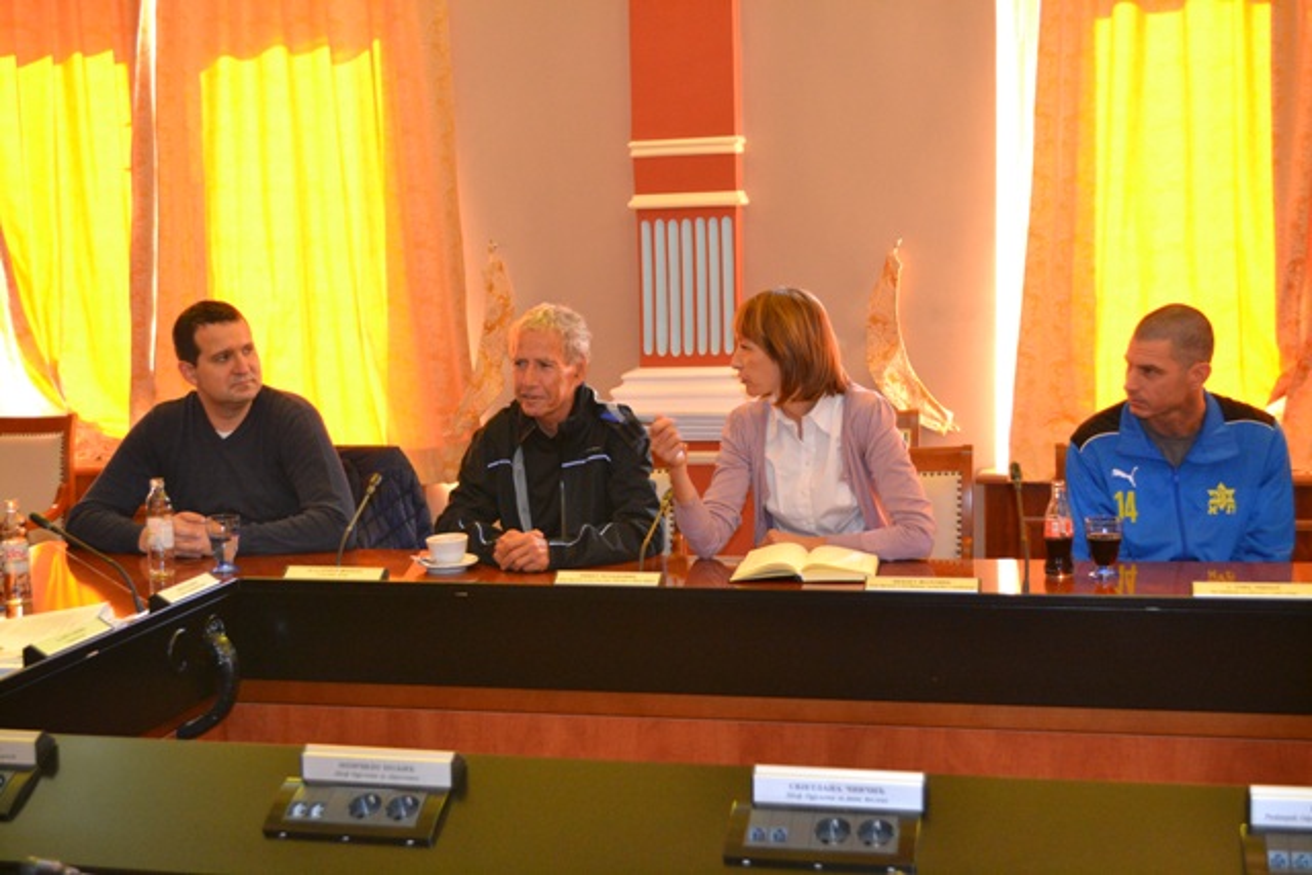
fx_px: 1750
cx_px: 656
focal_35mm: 48
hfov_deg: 41.1
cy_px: 438
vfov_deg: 28.1
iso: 2200
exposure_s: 1/60
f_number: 4.8
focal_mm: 32
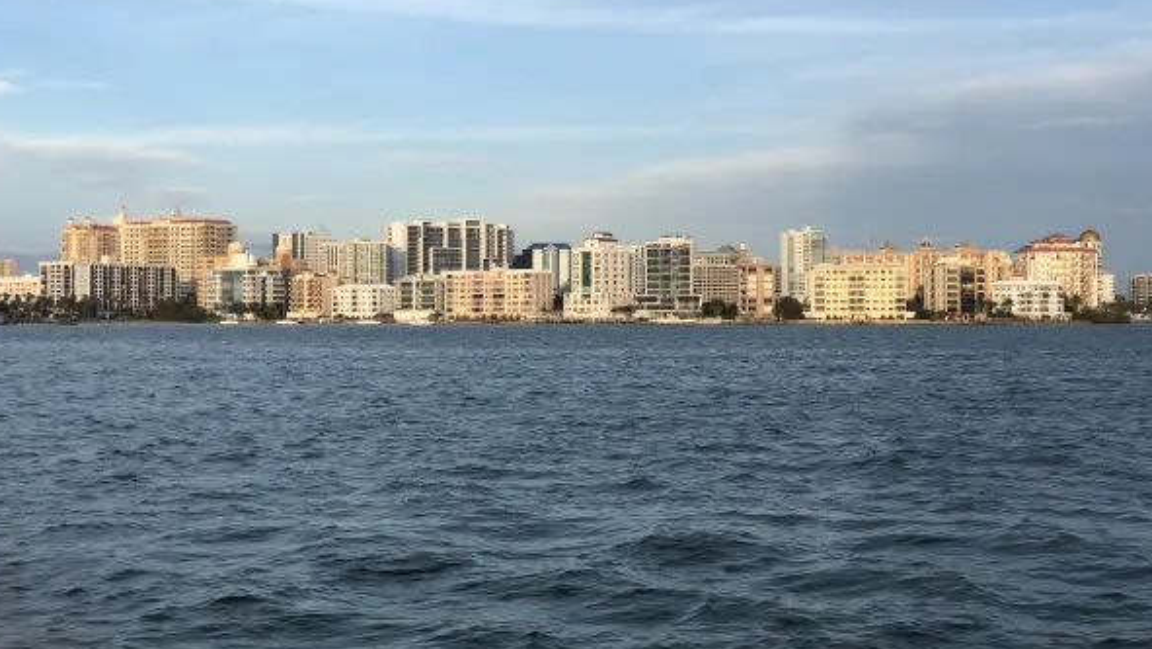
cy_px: 288
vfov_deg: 19.1
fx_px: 1925
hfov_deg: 33.3
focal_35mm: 63
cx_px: 573
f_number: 2.8
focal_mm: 6.6
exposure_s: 1/306
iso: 20
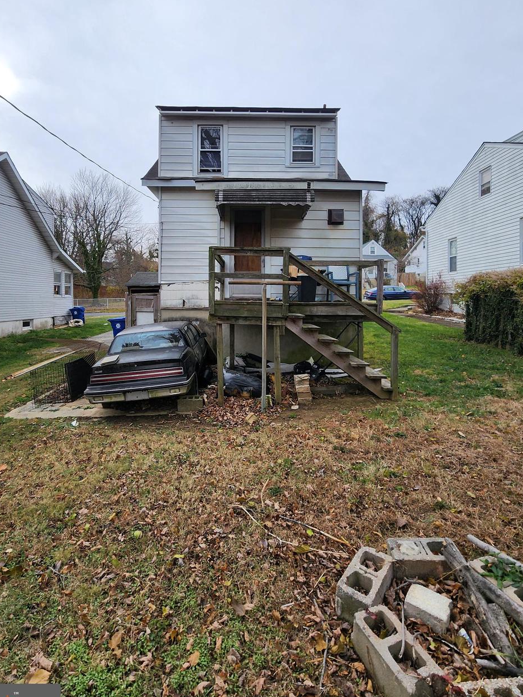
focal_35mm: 16
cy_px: 300
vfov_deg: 93.9
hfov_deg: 78.0
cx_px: 243
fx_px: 322
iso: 50
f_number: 2.2
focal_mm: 2.2
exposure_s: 1/892
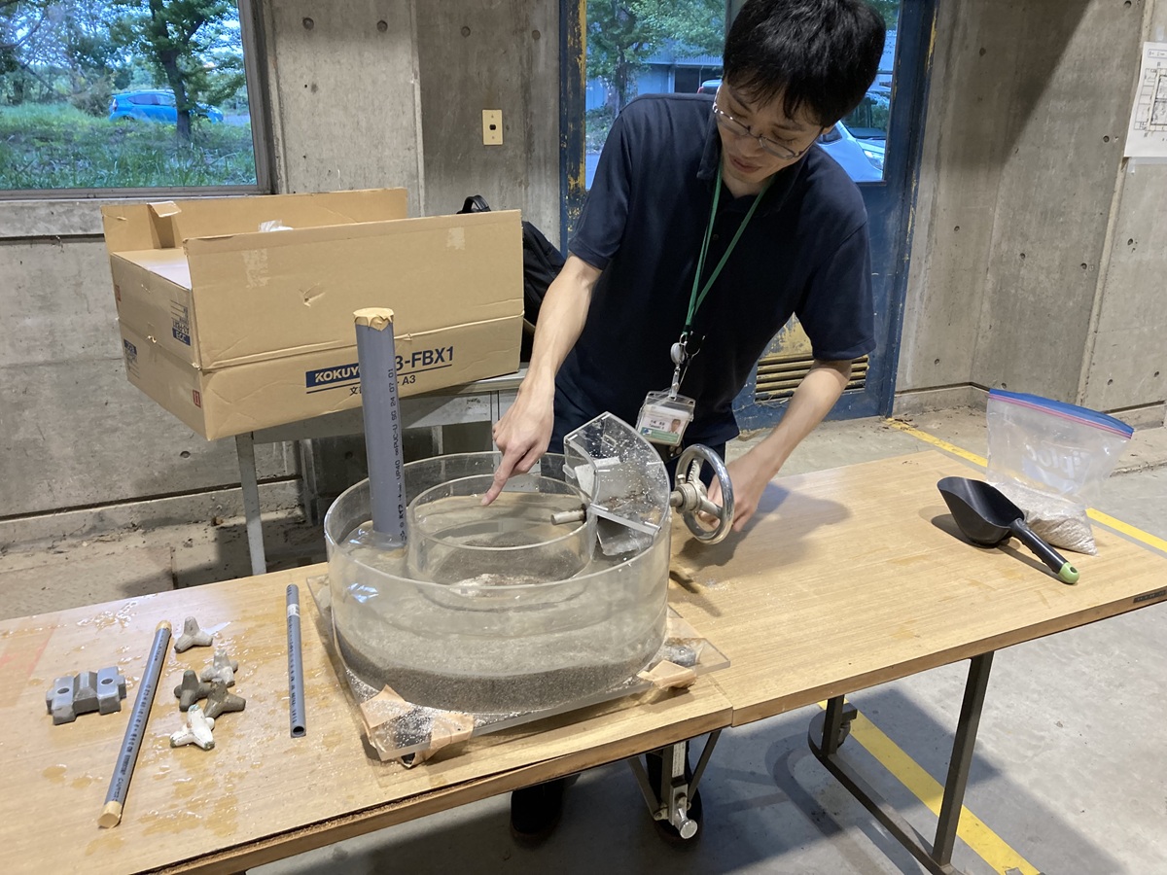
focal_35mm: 28
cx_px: 584
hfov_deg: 63.4
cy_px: 438
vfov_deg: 49.7
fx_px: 944
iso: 160
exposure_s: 1/50
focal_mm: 3.99
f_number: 1.8
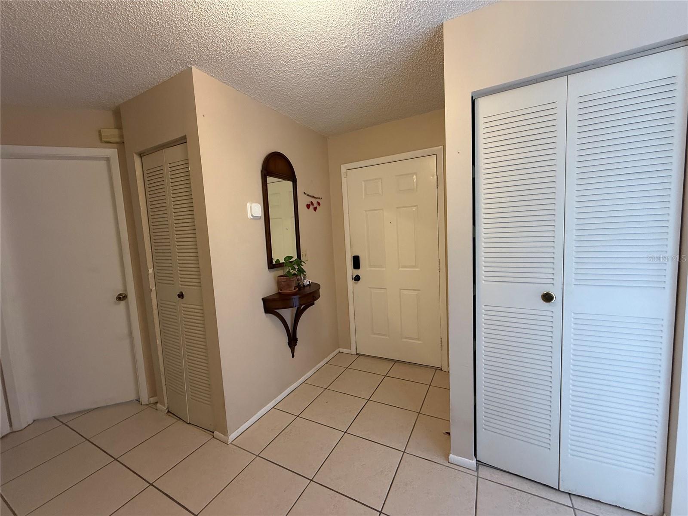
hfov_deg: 102.1
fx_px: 278
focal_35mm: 14
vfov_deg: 85.7
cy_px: 258
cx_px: 344
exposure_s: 1/60
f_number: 2.2
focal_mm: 2.22
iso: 250
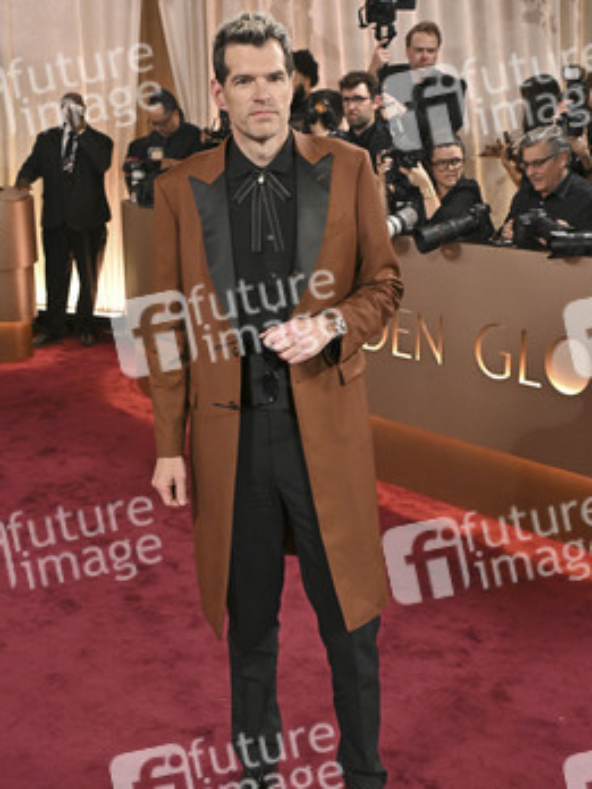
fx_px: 958
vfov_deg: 44.7
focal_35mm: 42
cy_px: 438
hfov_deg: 34.3
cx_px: 293
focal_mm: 38
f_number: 5.6
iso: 2500
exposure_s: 1/320
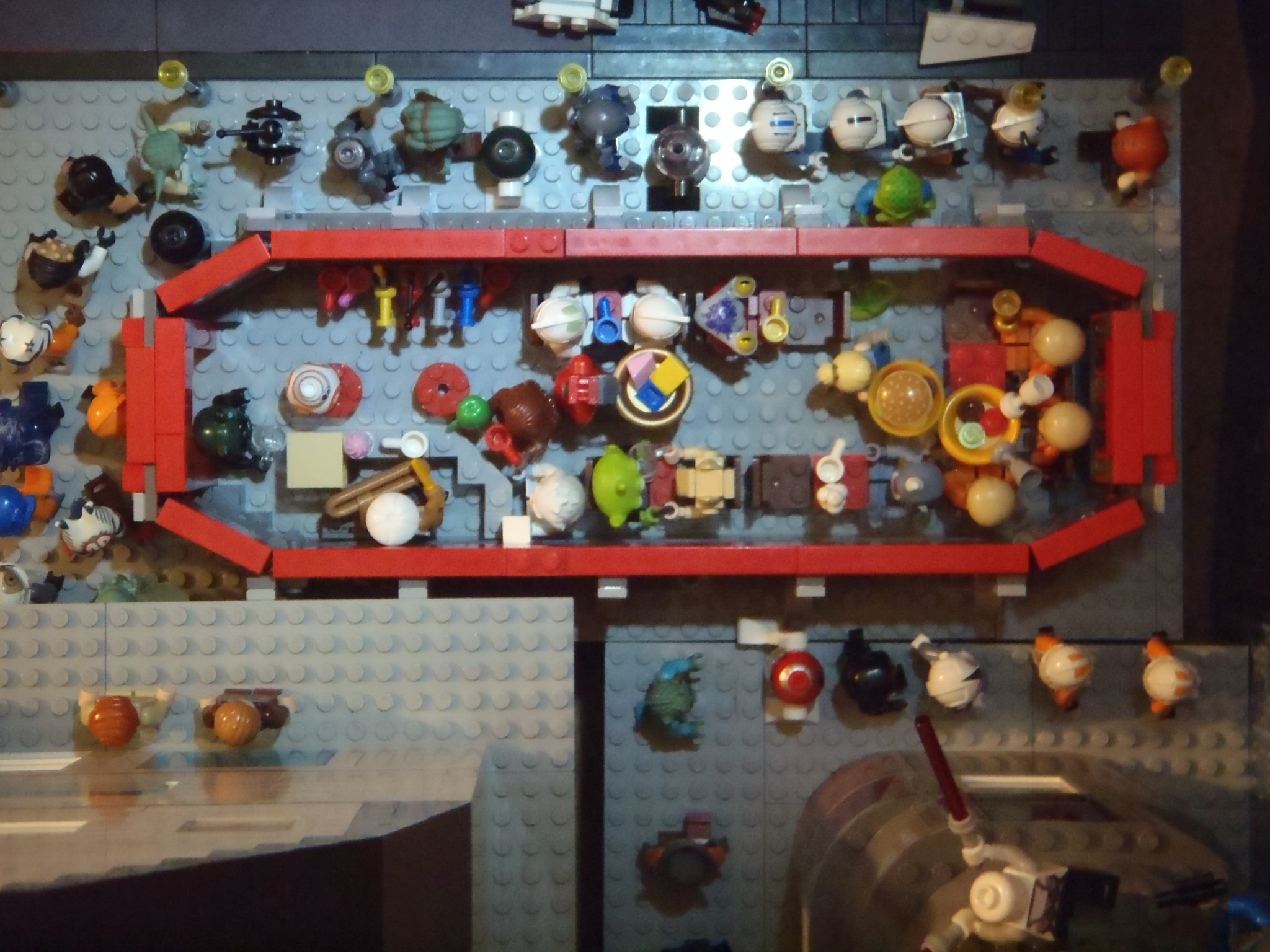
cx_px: 635
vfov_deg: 20.2
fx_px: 2678
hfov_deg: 26.7
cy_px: 476
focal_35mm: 73
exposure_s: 1/8
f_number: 4
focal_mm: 13.18
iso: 800
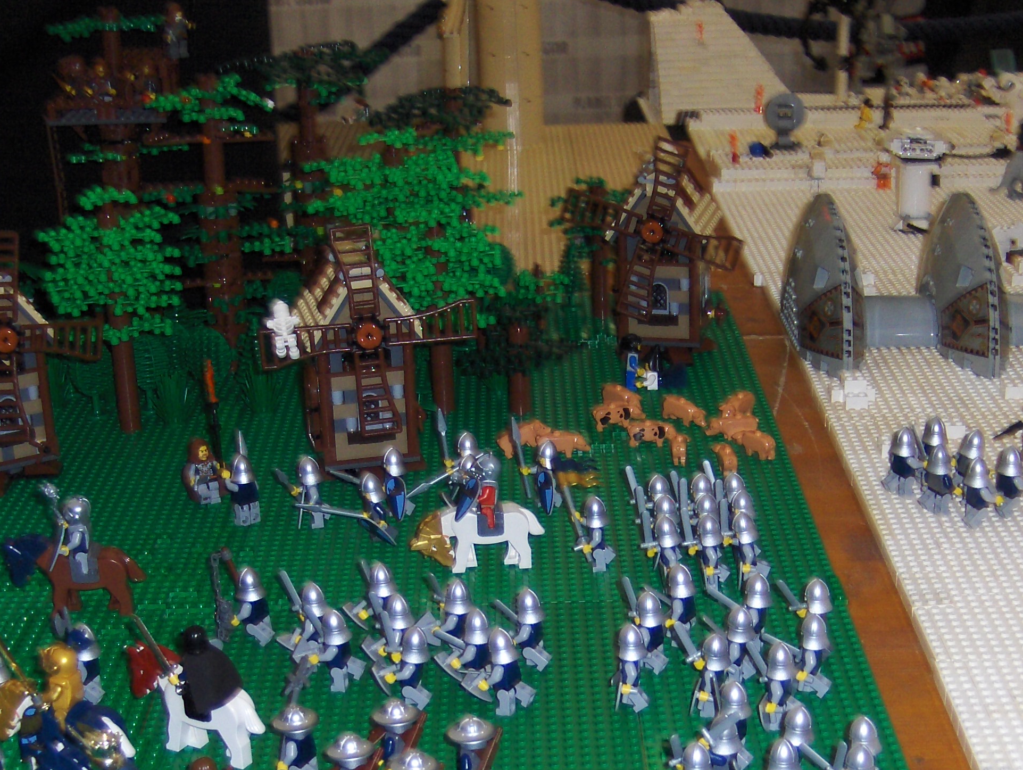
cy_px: 634
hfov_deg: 32.1
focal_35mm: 60
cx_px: 487
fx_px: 1775
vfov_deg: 24.0
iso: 100
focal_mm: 7.5
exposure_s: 1/60
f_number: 2.8
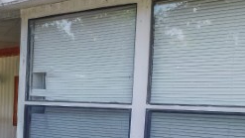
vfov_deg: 18.5
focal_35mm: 65
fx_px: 422
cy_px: 97
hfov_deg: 28.8
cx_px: -36
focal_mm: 4
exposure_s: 1/200
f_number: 3
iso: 125
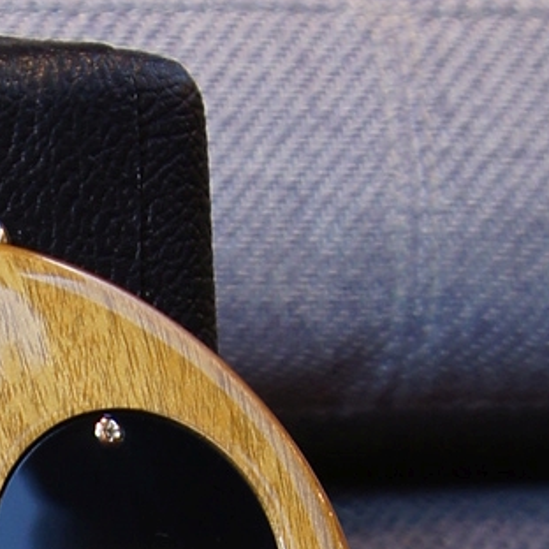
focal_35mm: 514
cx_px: -12
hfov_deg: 3.4
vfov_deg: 3.4
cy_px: 1336
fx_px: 9225
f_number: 7.1
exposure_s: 1/2.5
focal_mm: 55
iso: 100
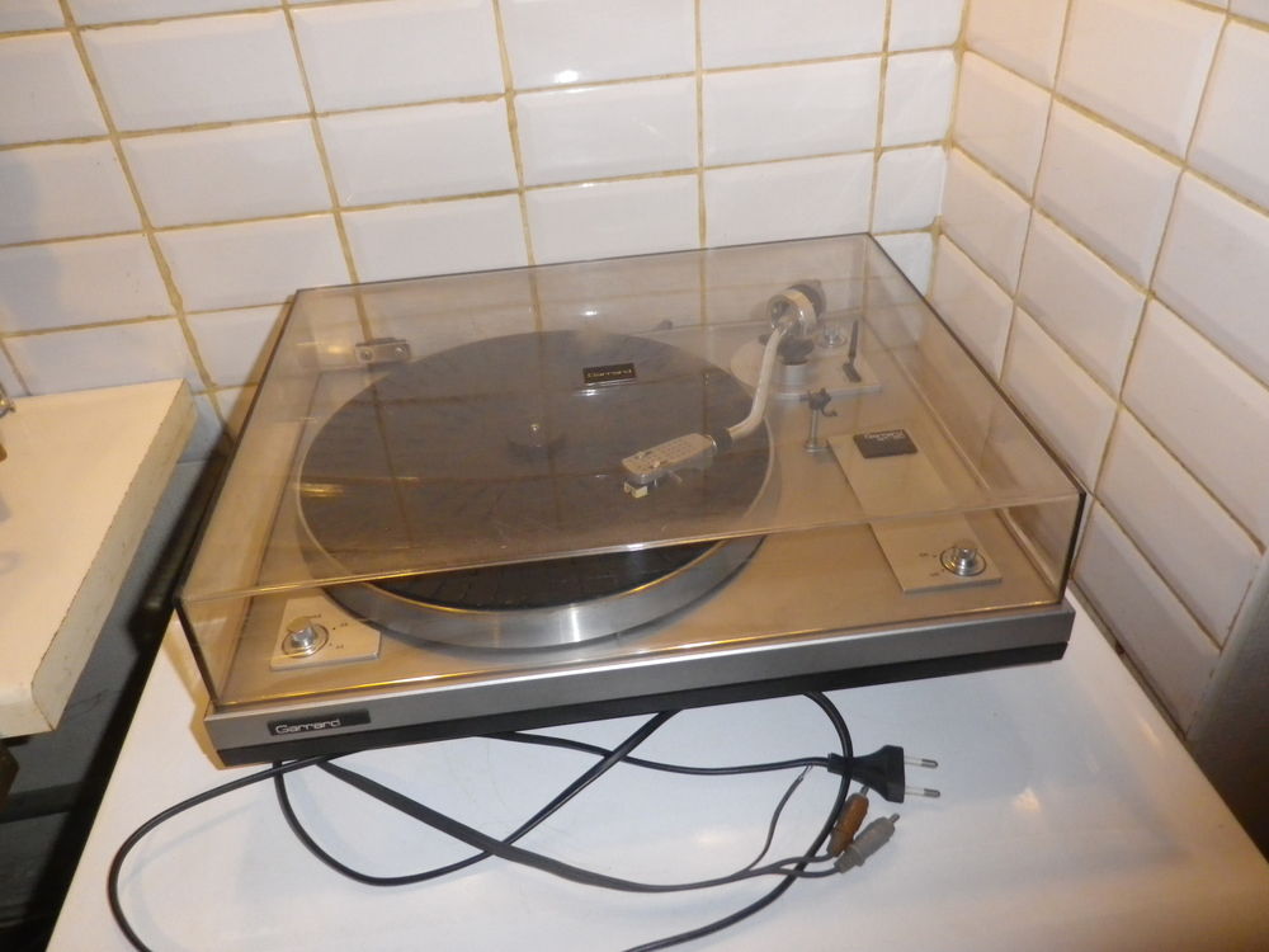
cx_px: 634
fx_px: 916
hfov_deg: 69.4
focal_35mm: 25
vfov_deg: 54.9
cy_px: 476
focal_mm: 4.5
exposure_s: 1/50
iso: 400
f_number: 3.5
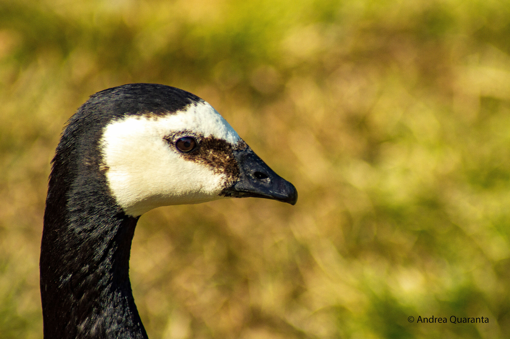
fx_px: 6370
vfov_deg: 3.0
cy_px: 170
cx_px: 255
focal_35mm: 450
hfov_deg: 4.6
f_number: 7.1
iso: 400
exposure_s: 1/2000
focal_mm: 300
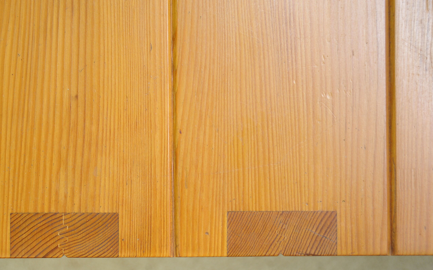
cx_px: 170
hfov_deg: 33.4
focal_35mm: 61
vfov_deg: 21.3
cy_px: 164
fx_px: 720
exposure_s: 1/50
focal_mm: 48
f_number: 3.5
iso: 1600
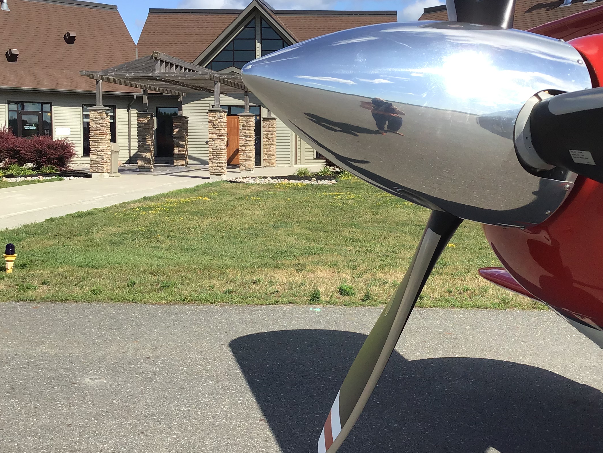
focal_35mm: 48
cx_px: 387
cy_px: 200
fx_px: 836
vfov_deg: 30.2
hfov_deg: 39.3
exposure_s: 1/1456
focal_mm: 3.3
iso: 25
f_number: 2.4
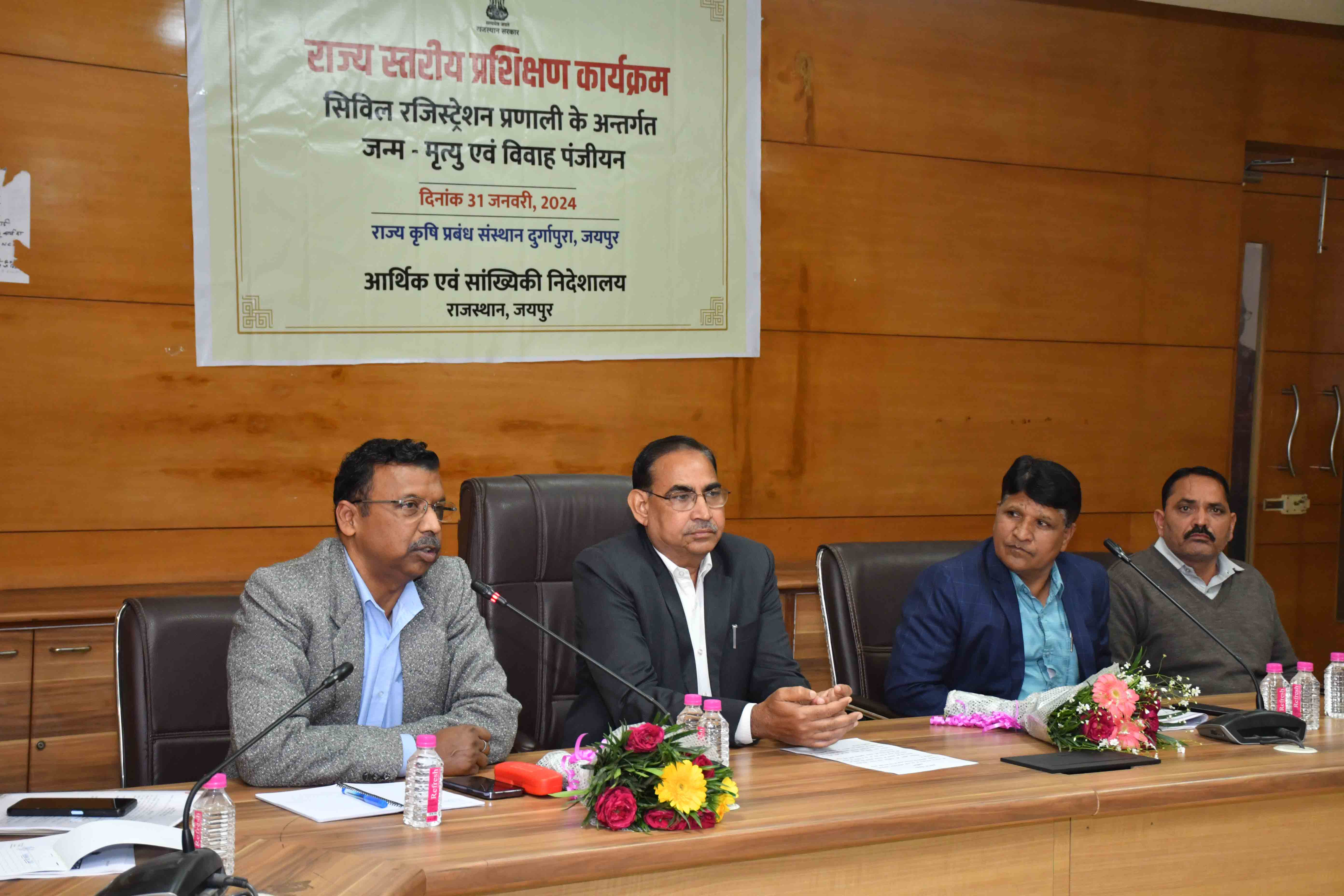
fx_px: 2128
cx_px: 672
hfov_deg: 35.1
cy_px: 448
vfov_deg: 23.8
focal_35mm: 57
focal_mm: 38
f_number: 5.6
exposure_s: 1/125
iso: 1250
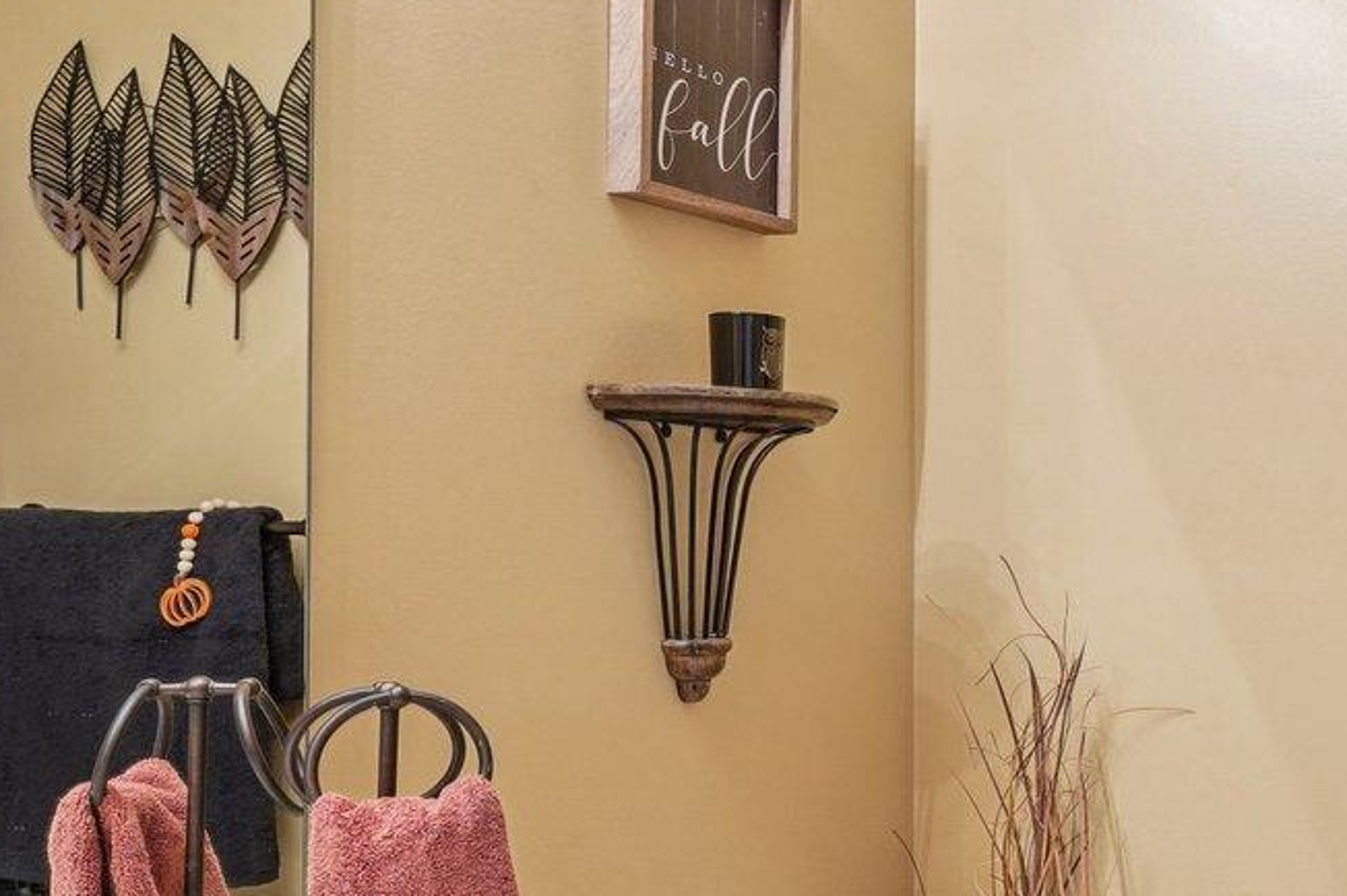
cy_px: 561
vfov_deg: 30.4
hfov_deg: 37.1
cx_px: 1494
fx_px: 1645
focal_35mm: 44
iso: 500
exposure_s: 1/5
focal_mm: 14
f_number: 8
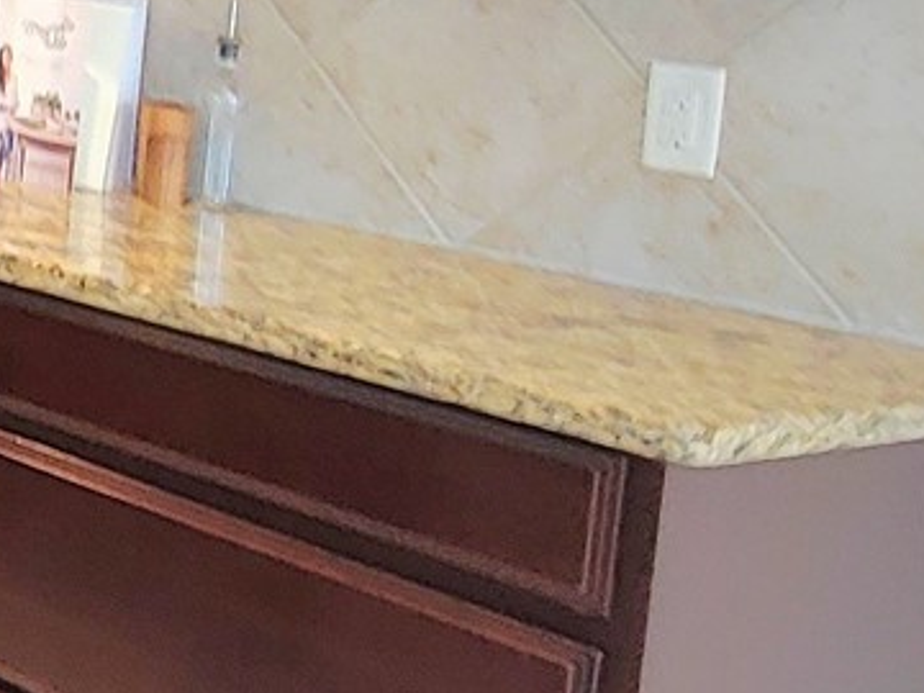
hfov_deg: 18.3
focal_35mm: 74
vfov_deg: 19.3
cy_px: -3
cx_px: -896
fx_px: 1975
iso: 50
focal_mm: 2.2
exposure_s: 1/13.4
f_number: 2.2
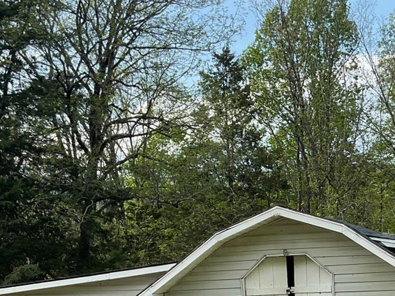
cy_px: 325
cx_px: 280
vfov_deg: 20.1
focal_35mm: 70
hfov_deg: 27.5
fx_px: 798
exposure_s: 1/545
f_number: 1.8
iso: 16
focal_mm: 3
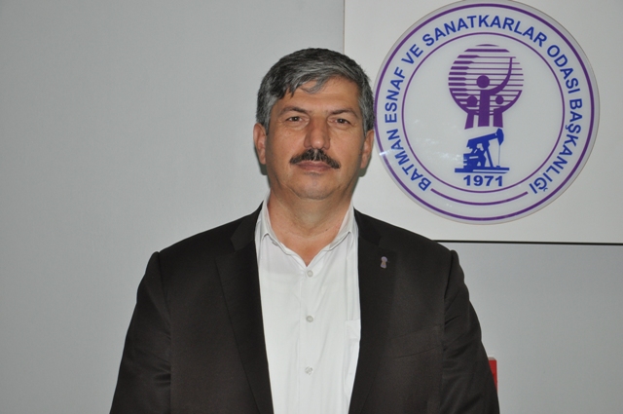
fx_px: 1089
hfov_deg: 31.9
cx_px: 312
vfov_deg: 21.5
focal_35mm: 63
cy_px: 207
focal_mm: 42
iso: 800
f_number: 4.8
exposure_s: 1/60
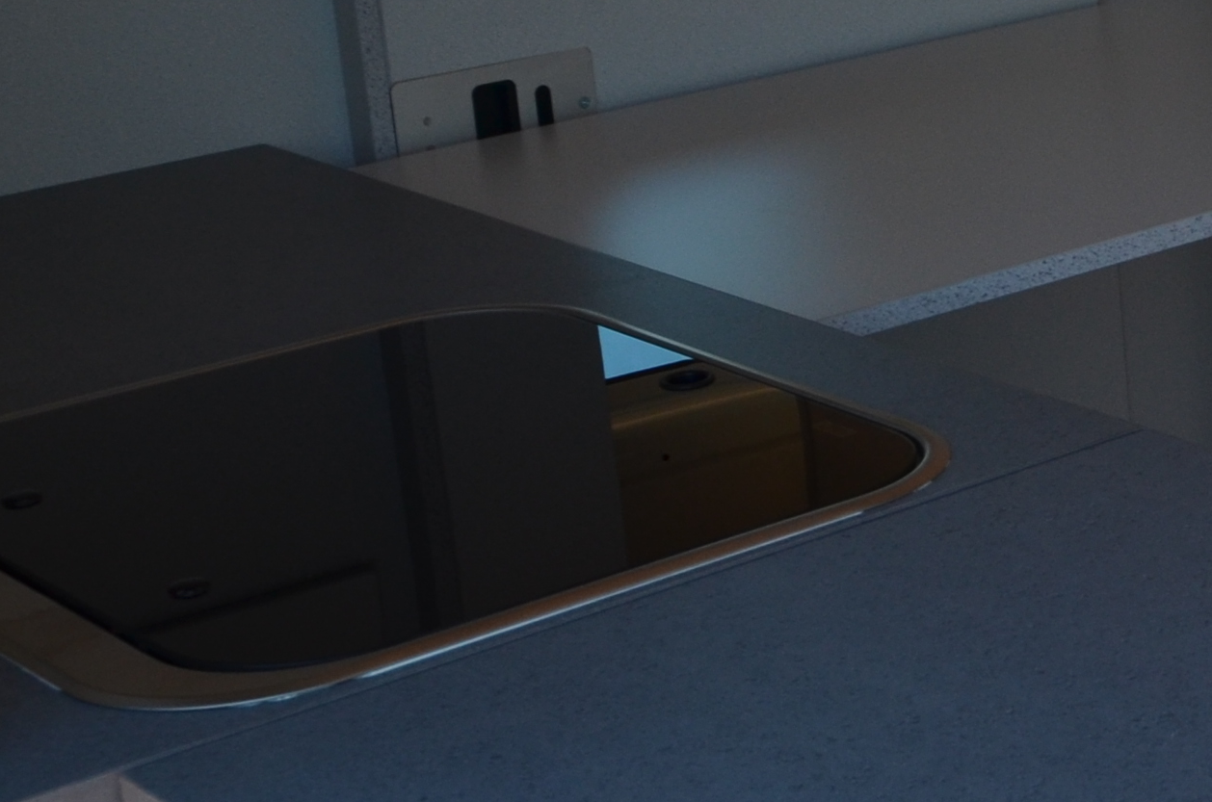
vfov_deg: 14.4
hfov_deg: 18.4
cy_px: 184
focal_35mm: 94
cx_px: 1985
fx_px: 3158
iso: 200
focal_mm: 16
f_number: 6.3
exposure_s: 1/160
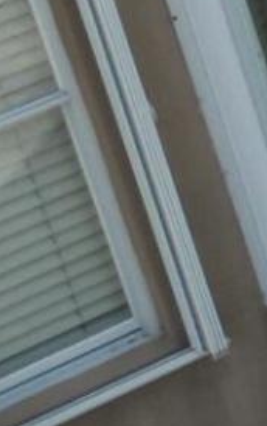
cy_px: -126
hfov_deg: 3.6
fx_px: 3099
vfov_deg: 7.8
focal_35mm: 267
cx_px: 2034
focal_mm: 6.72
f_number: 1.7
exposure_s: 1/4000
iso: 150
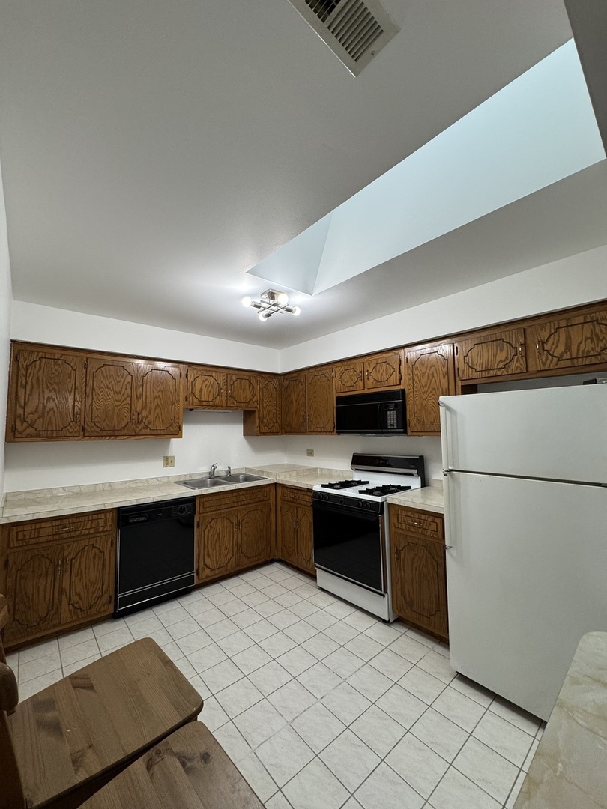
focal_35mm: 14
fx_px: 327
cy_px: 404
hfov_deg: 85.7
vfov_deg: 102.1
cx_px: 304
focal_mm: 2.22
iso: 160
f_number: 2.2
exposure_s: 1/120
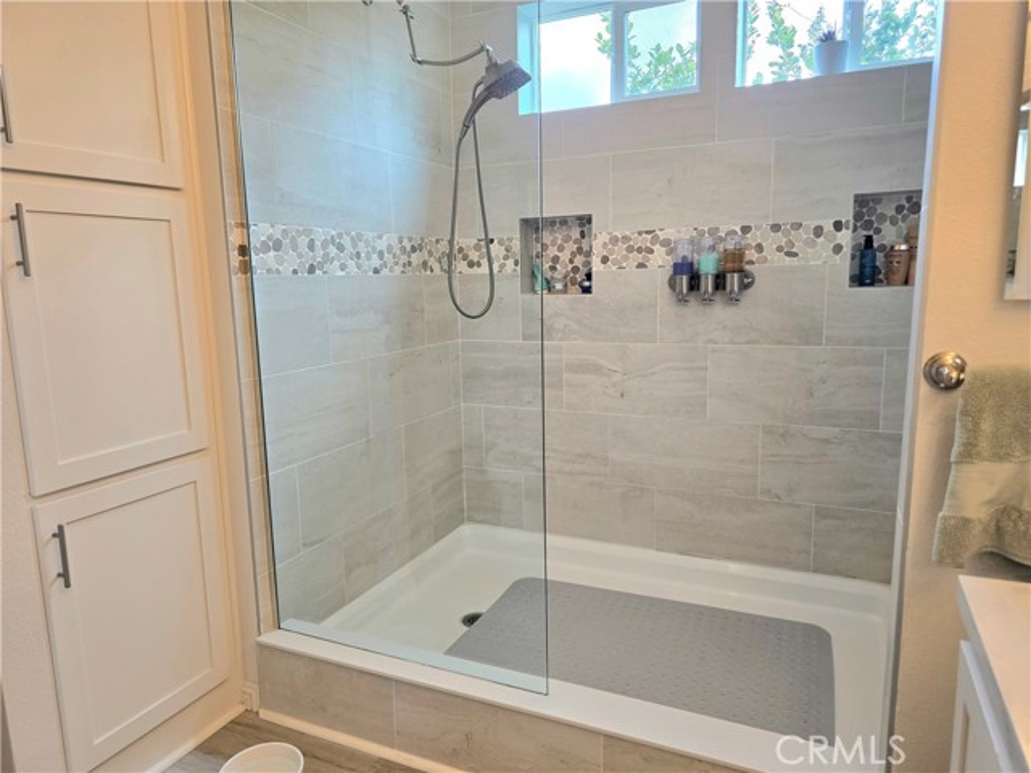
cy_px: 386
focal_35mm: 23
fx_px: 685
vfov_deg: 58.9
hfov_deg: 73.9
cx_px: 516
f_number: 1.7
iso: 32
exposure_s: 1/120
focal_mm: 6.3
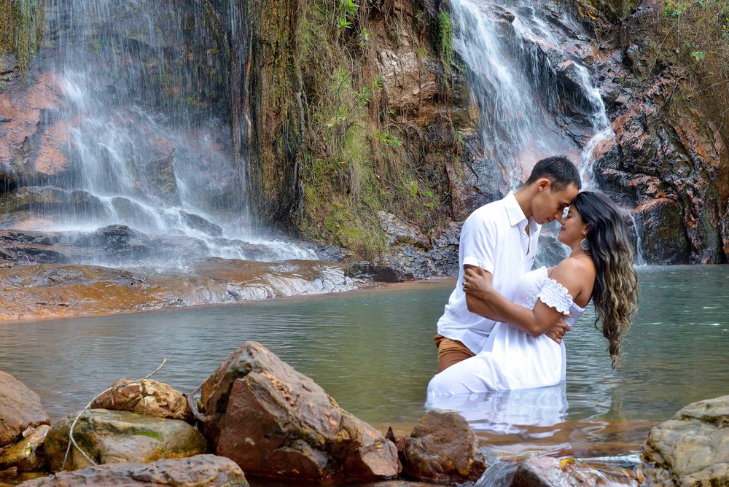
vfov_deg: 22.6
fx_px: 1216
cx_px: 413
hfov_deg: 33.3
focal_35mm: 60
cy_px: 266
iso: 1600
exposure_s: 1/30
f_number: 8
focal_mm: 50
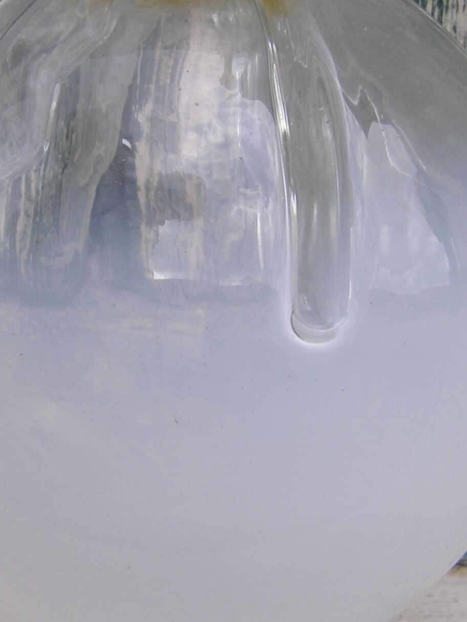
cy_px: 415
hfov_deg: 14.5
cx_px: 188
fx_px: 1835
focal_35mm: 102
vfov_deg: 19.2
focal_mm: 6.3
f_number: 3.5
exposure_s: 1/125
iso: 64
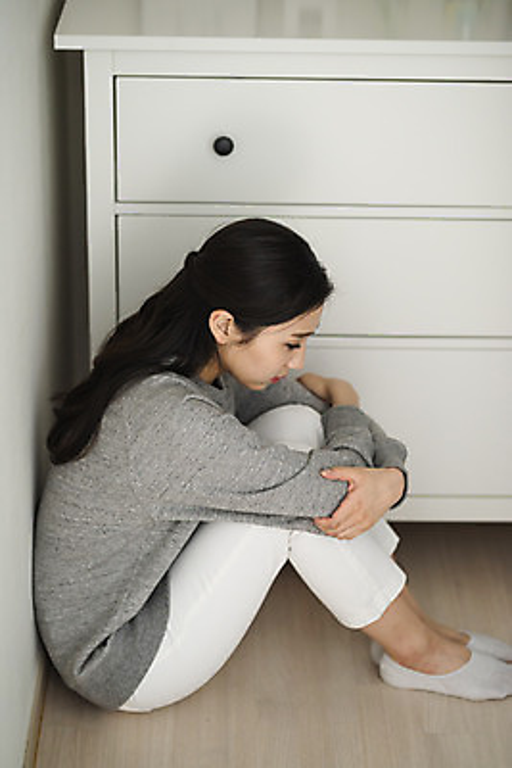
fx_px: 1812
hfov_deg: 16.1
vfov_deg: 23.9
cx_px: 256
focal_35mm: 85
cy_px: 384
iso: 1000
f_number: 1.8
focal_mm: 85
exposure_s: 1/80
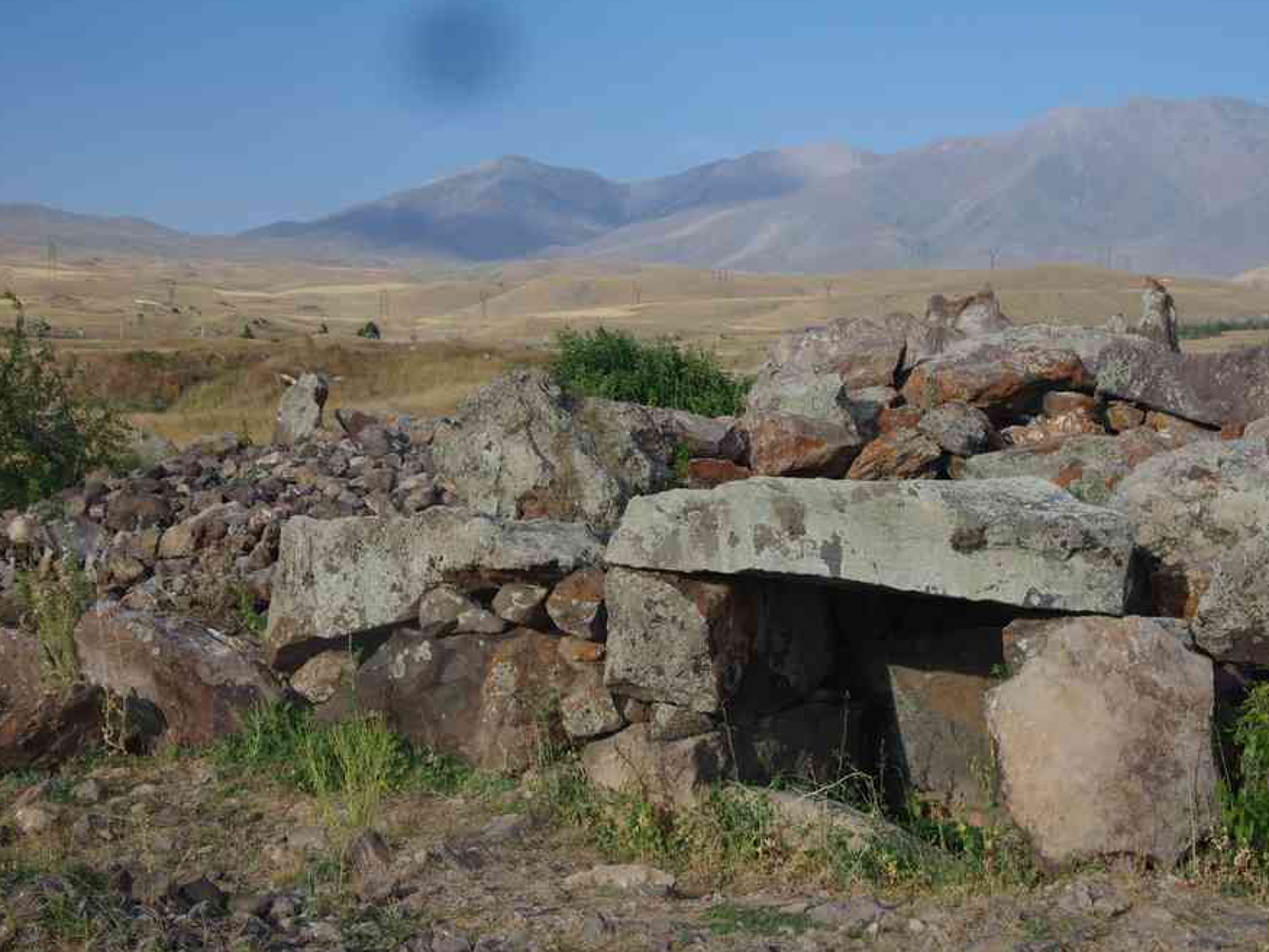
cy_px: 474
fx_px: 2110
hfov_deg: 33.5
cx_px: 647
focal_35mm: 58
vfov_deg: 25.4
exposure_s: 1/80
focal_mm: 35
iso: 200
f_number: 11
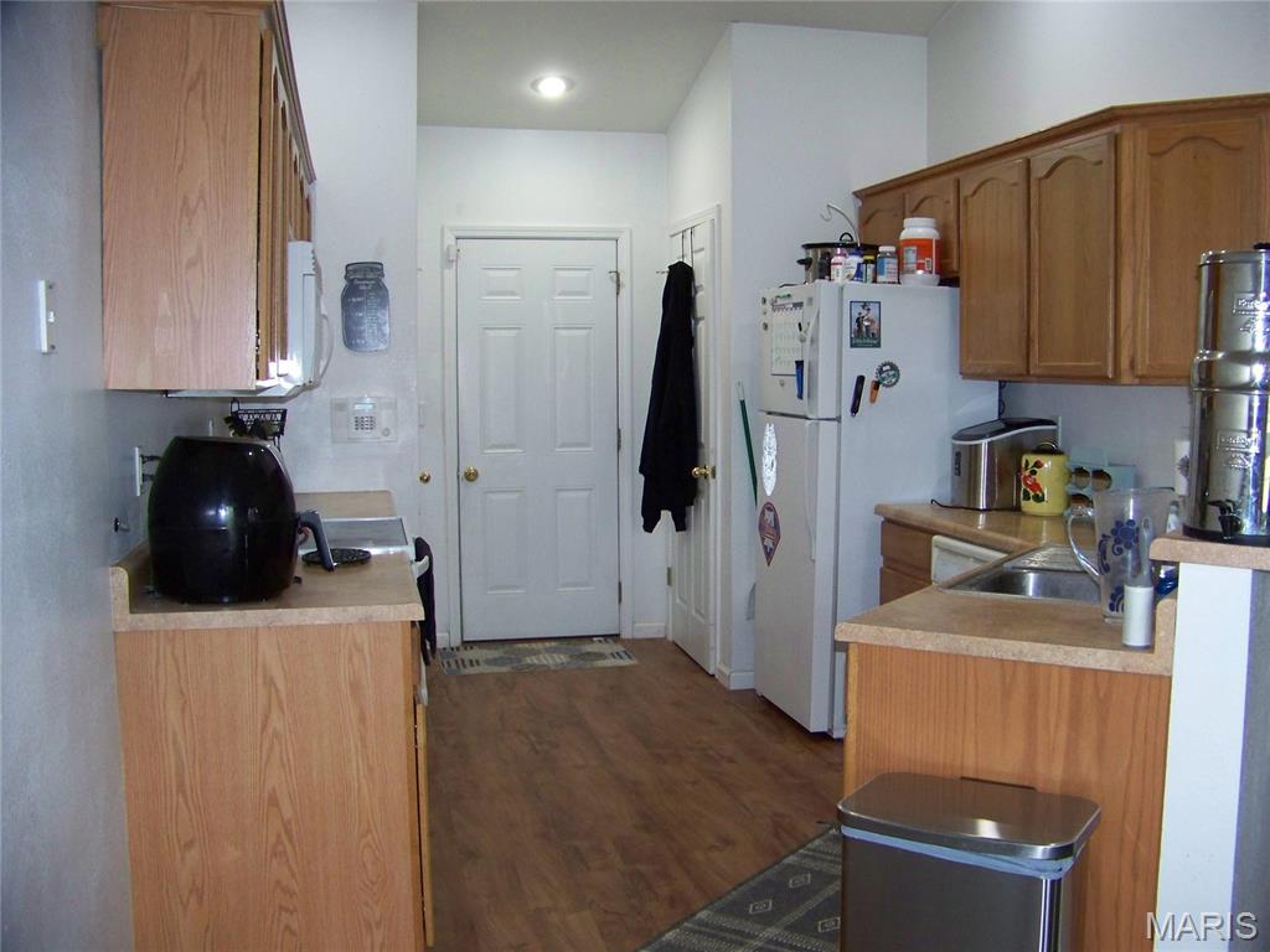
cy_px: 476
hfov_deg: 51.4
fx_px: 1321
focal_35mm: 36
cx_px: 635
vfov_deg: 39.7
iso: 200
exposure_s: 1/30
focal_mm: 5.85
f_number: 2.8
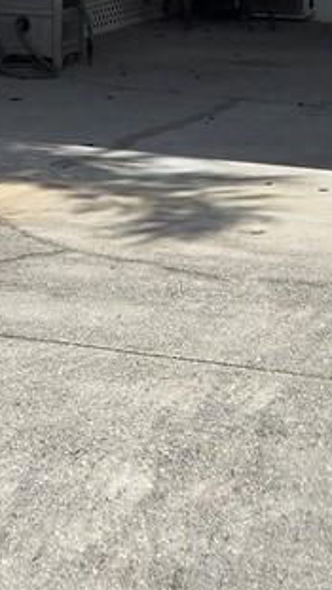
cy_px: -279
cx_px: -13
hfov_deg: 9.3
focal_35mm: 129
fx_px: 2018
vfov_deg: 15.4
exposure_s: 1/2265
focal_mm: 5.4
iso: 25
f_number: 1.8
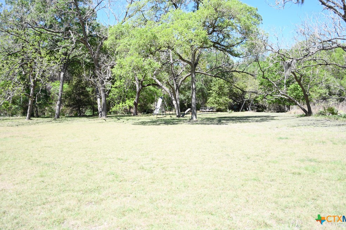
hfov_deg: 62.0
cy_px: 104
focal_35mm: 30
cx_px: 174
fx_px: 288
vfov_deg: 43.5
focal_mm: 18
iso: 64
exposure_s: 1/250
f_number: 3.5
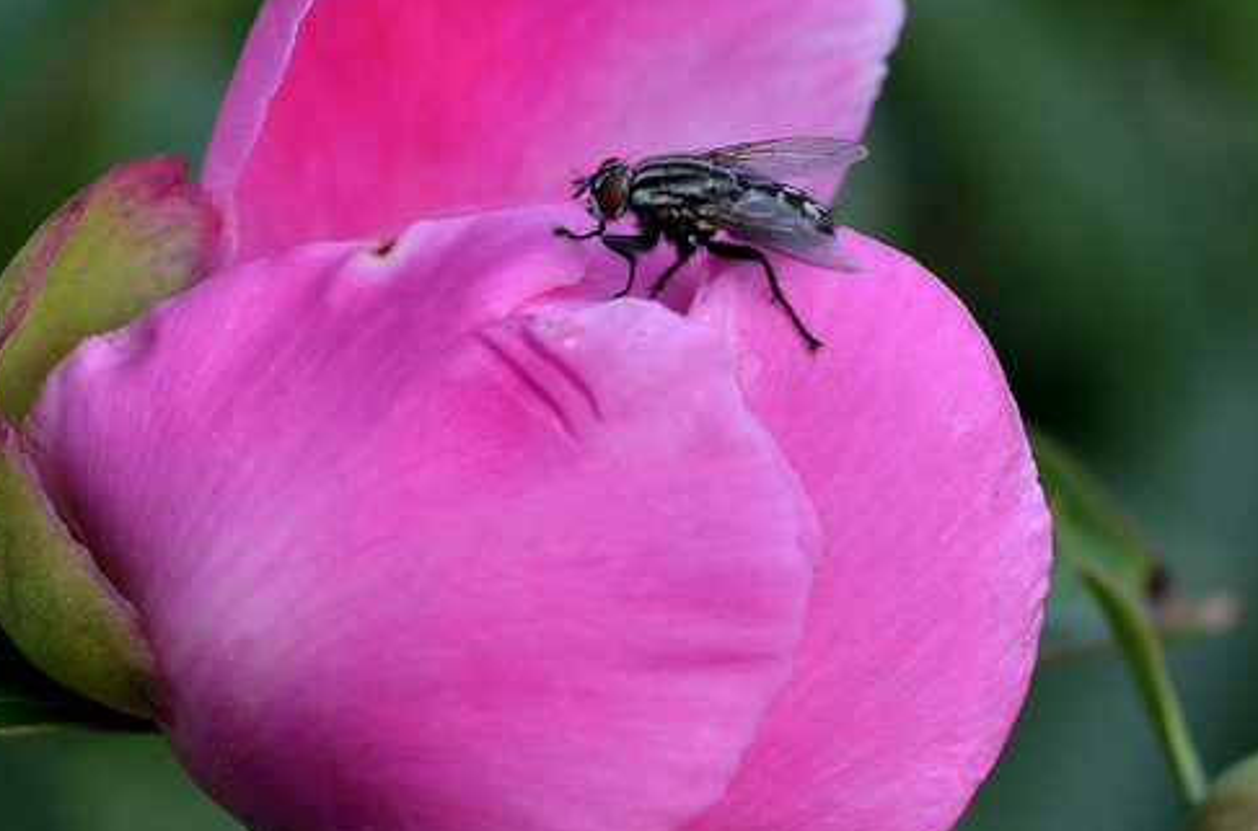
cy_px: 378
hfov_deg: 7.4
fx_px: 9686
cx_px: 678
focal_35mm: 278
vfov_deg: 4.9
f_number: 9
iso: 100
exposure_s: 1/250
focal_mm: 90
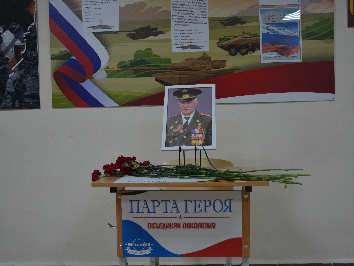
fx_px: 368
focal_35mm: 36
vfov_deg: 39.7
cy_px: 133
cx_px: 197
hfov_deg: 51.2
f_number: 4
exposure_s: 1/60
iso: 500
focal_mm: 22
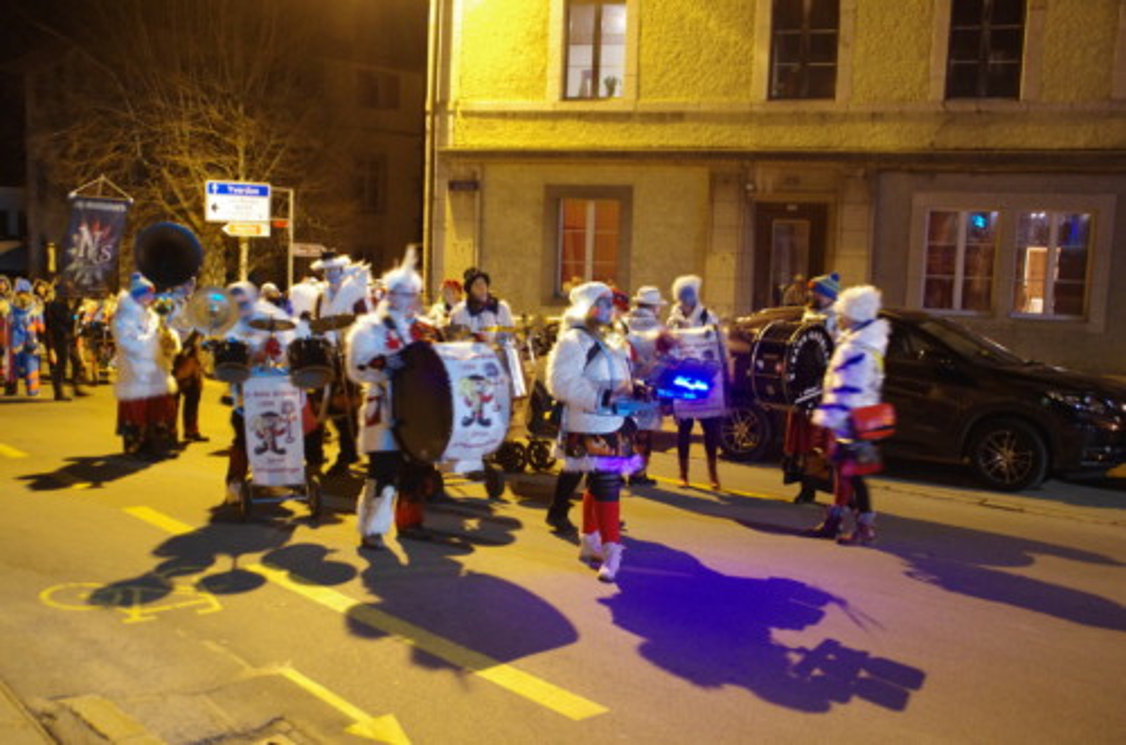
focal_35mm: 36
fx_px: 1123
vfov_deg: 36.7
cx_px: 563
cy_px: 372
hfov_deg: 53.2
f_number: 4
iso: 3200
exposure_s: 1/6
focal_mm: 24
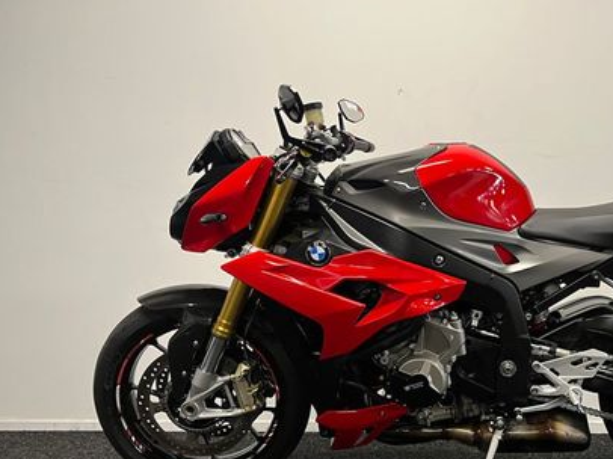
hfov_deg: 43.9
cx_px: 479
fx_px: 726
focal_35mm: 41
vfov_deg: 34.8
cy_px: 300
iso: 100
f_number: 1.6
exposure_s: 1/50
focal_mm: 5.1
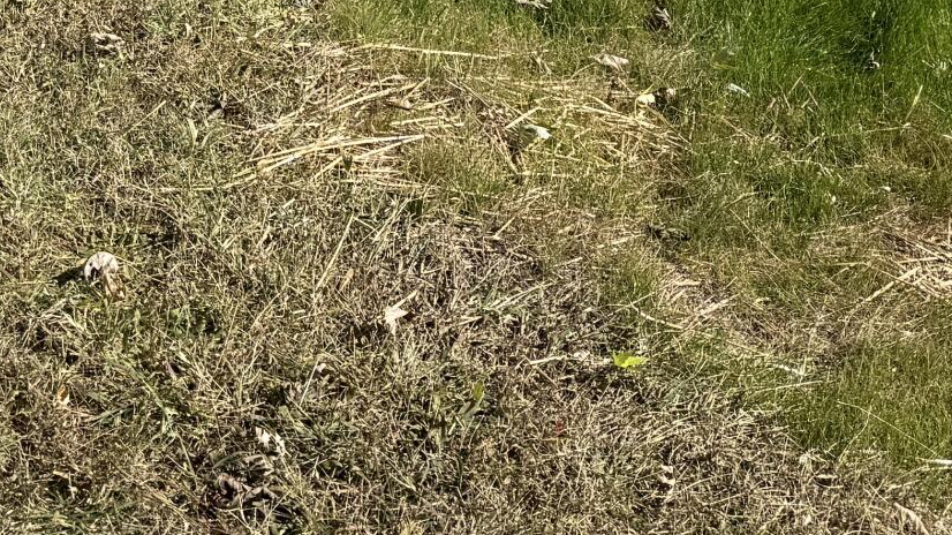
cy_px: -608
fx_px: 2397
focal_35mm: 95
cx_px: -141
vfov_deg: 11.3
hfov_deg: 21.1
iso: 80
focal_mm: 6.76
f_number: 1.78
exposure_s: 1/3425
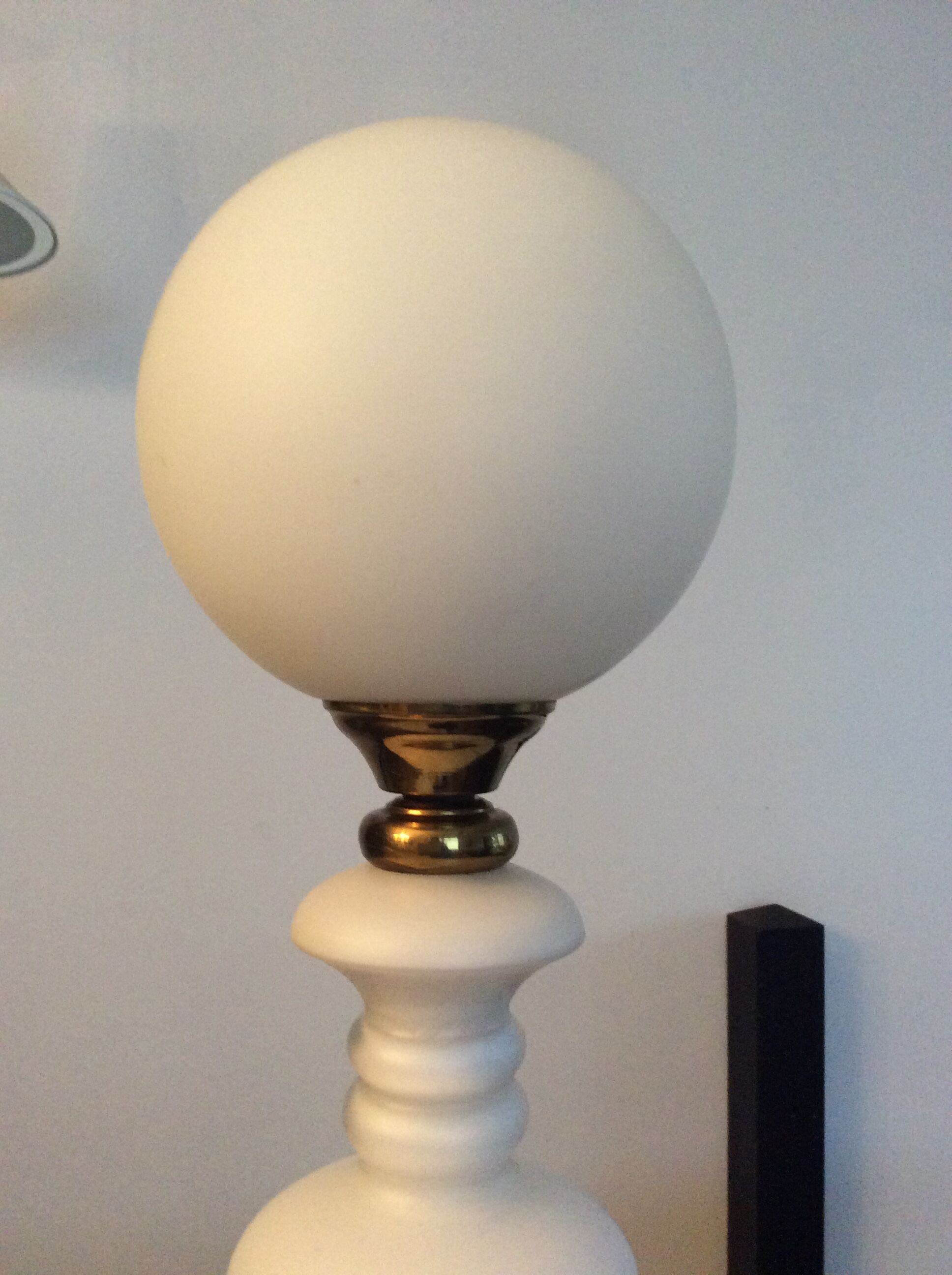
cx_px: 476
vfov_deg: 56.9
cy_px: 638
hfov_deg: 44.1
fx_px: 1177
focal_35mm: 32
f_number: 2.4
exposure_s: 1/25
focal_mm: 3.3
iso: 200
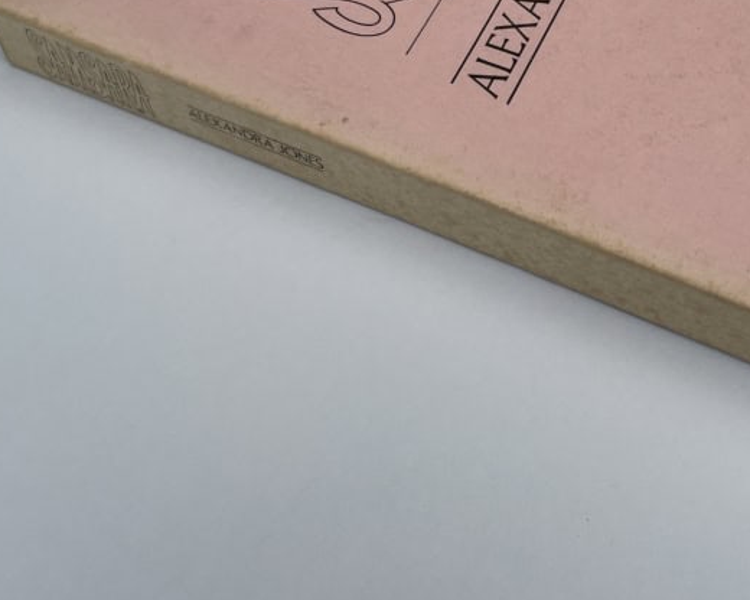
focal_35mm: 50
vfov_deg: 29.1
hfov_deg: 36.9
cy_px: 62
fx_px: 1110
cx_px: 511
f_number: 1.6
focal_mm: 4.2
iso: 32
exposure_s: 1/558
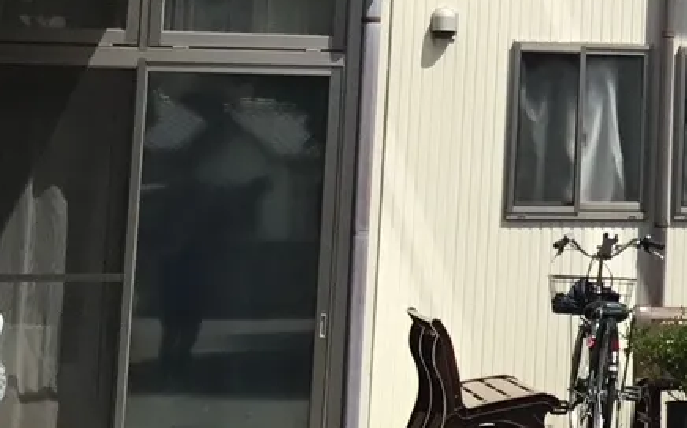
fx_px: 2302
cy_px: -137
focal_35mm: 123
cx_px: 1027
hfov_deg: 15.6
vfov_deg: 10.4
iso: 25
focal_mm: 3.3
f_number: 2.4
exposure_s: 1/1597
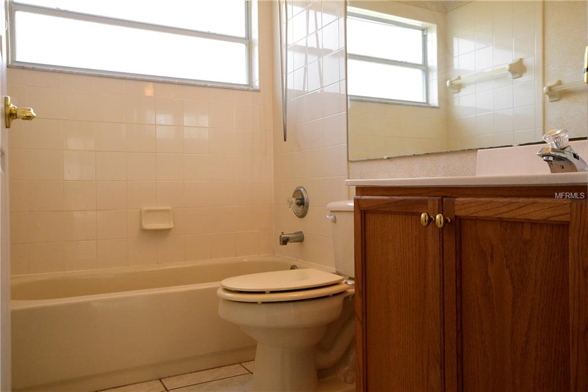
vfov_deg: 43.6
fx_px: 490
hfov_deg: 61.9
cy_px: 196
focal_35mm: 30
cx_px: 294
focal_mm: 20
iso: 1600
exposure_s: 1/180
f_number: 6.7
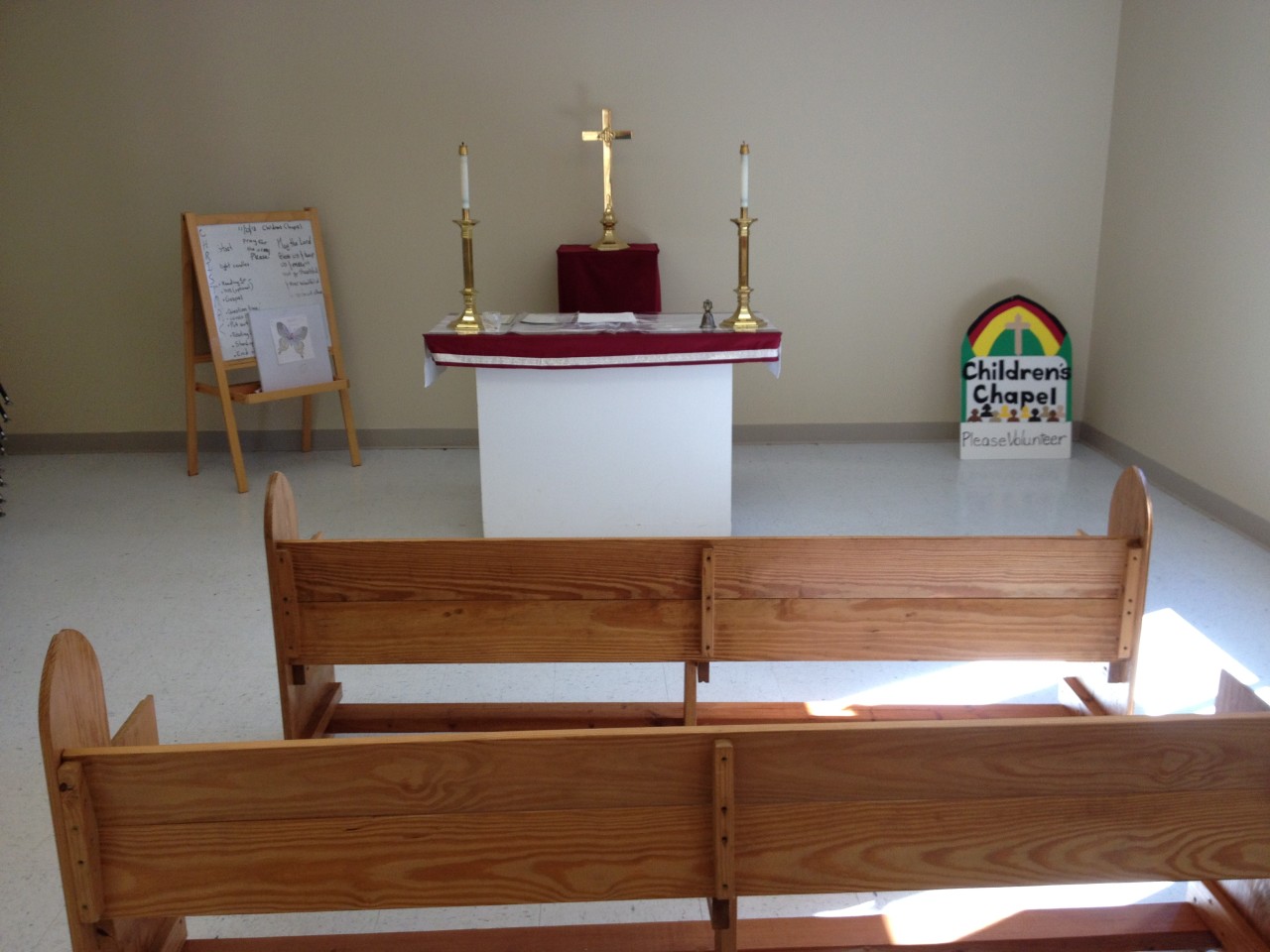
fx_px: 1284
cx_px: 635
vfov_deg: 40.7
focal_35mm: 35
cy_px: 476
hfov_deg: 52.6
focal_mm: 4.28
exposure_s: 1/120
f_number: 2.4
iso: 100
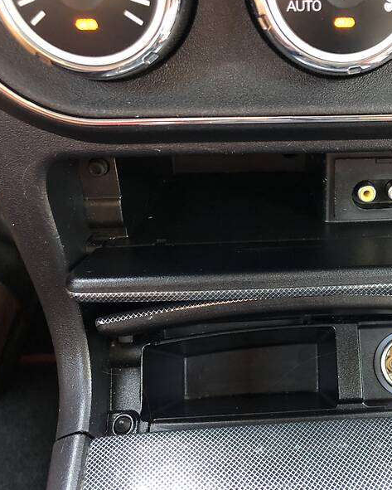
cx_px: 322
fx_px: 536
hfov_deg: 38.4
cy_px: 243
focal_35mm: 37
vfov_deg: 49.1
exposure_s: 1/15
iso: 80
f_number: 1.8
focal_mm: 4
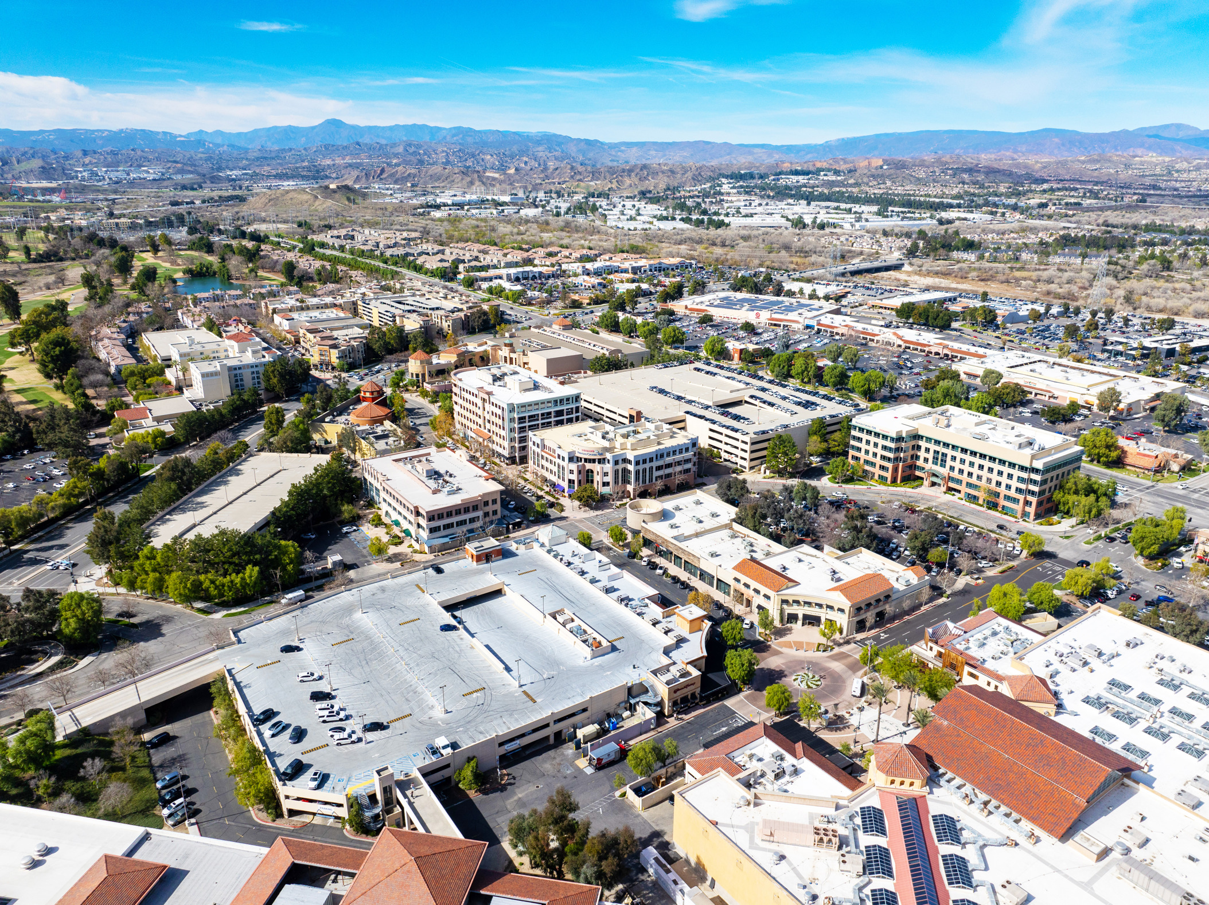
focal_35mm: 24
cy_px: 452
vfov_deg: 56.8
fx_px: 838
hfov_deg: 71.6
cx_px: 604
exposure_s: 1/80
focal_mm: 12.29
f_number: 2.8
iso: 110
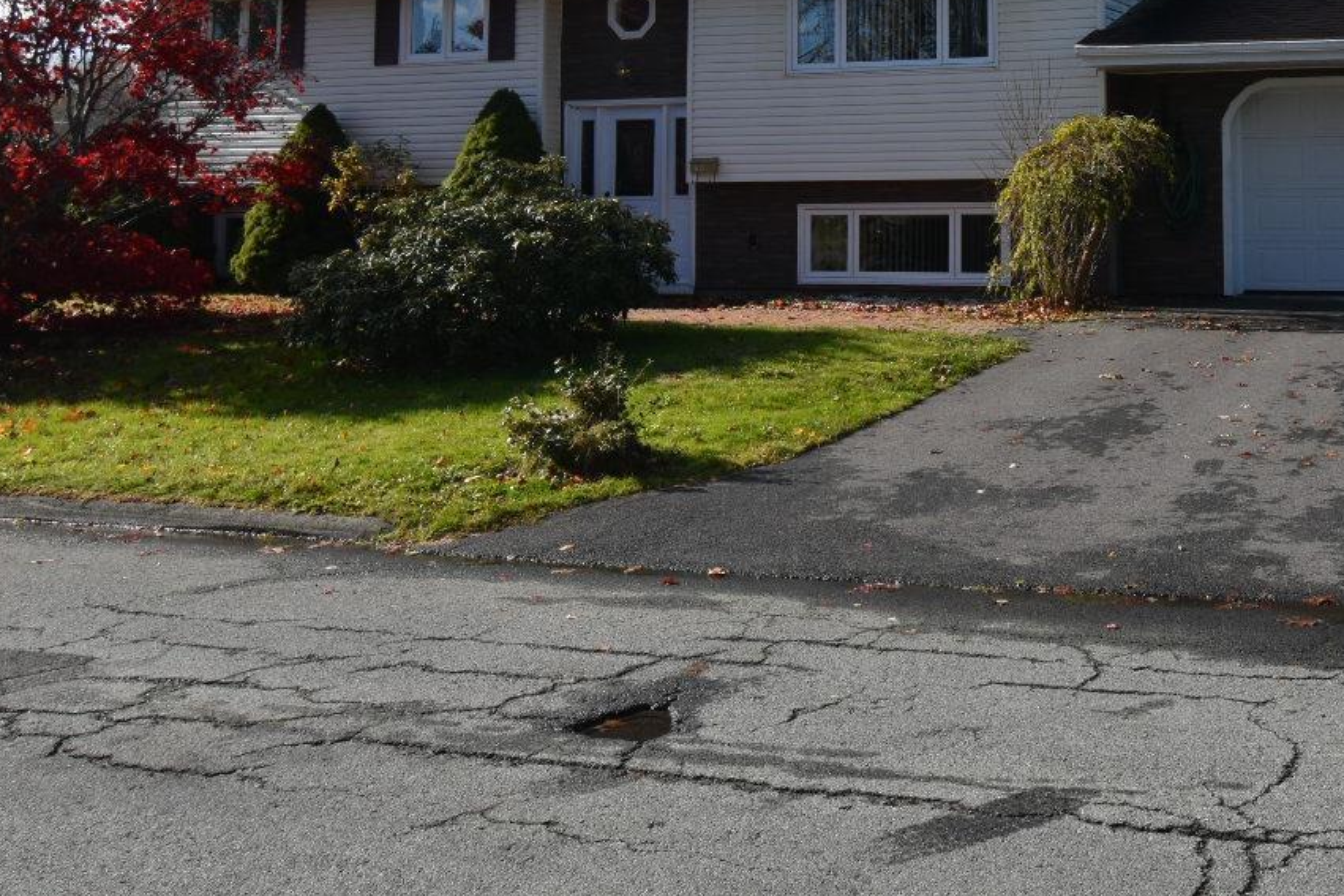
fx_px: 1493
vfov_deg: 31.4
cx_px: 1090
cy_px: 47
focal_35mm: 40
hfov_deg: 45.8
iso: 200
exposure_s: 1/500
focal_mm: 14
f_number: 11
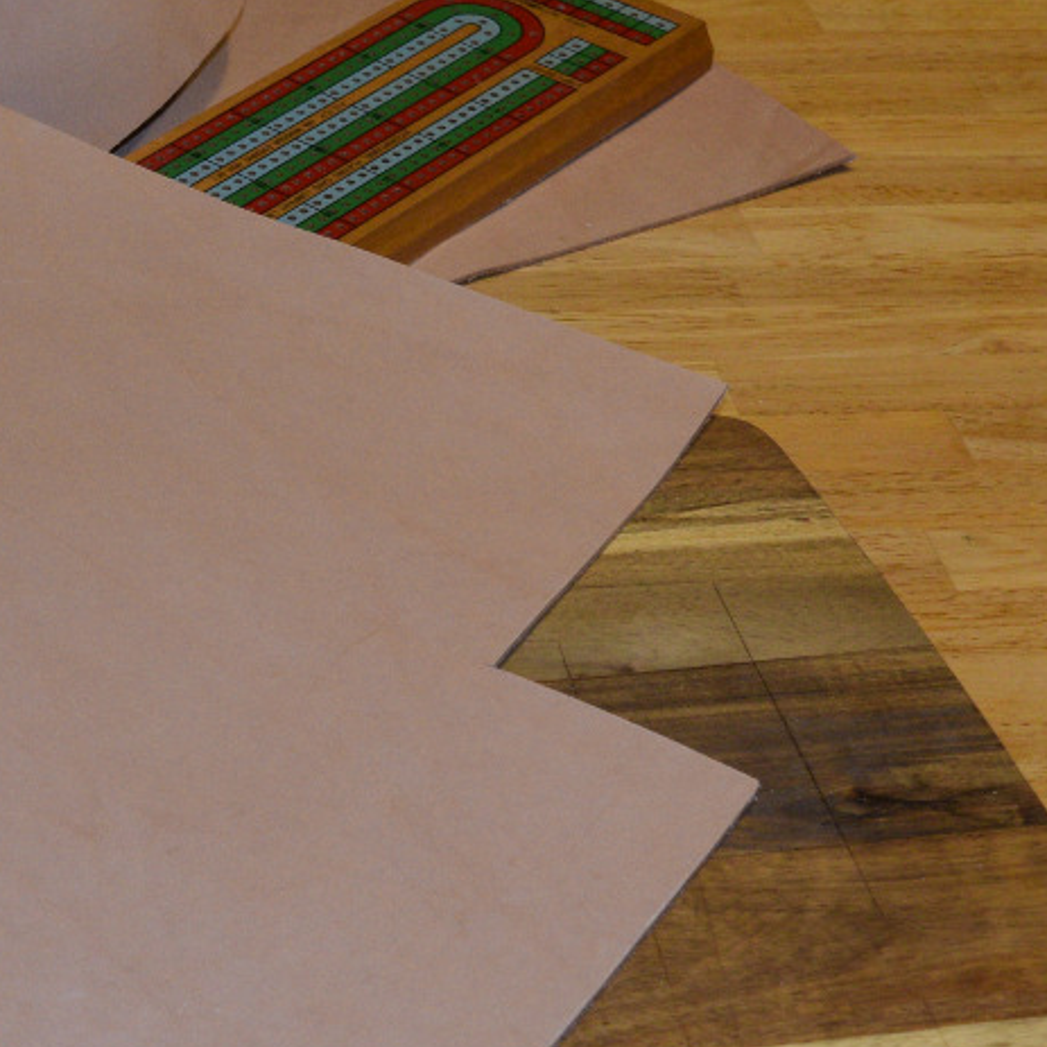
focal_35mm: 107
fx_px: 3661
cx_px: -231
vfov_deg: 16.3
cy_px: 545
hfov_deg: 15.6
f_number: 5
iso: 800
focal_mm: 24
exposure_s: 1/100
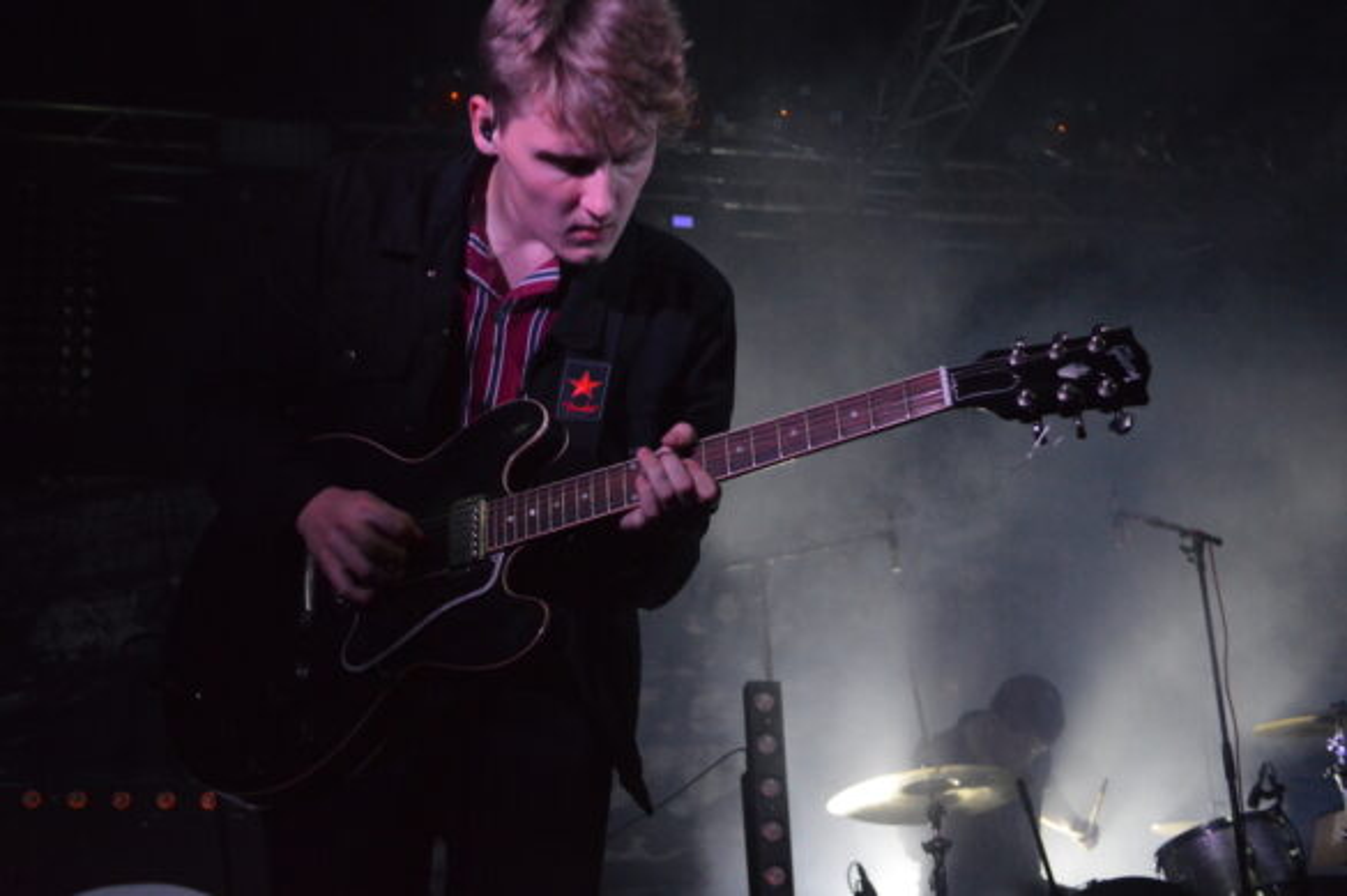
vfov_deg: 28.0
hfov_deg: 41.1
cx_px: 674
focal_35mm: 48
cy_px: 448
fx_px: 1794
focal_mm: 32
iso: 3200
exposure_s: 1/80
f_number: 4.8
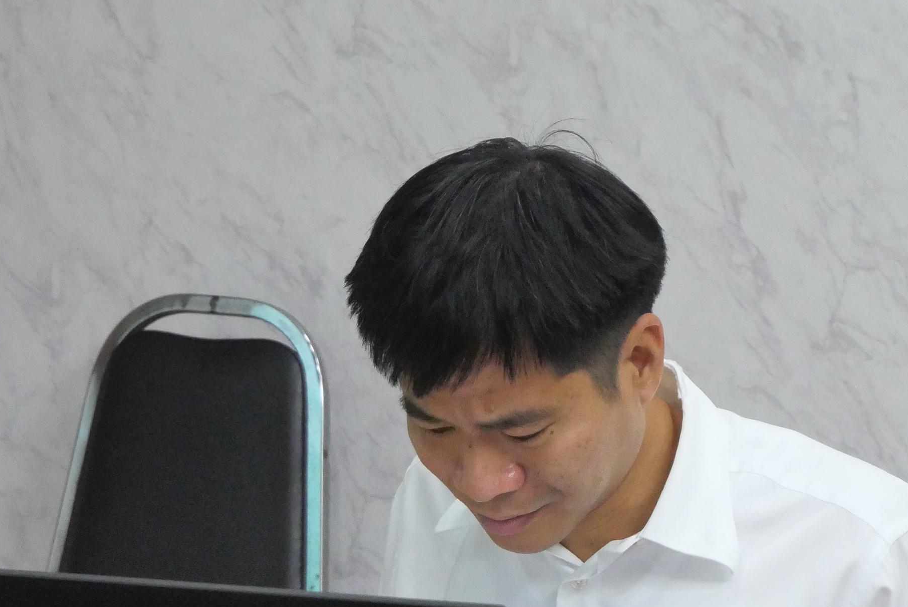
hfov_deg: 8.1
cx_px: 634
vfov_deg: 5.4
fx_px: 6411
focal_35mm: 254
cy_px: 417
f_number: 6.3
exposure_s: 1/50
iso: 3200
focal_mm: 60
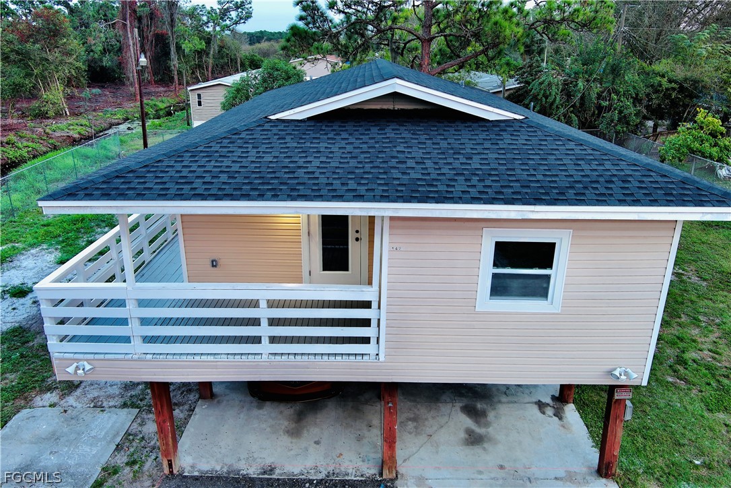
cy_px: 244
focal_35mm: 29
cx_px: 366
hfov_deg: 63.7
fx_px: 589
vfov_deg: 45.0
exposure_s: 1/15
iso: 191
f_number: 2.8
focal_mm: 10.57
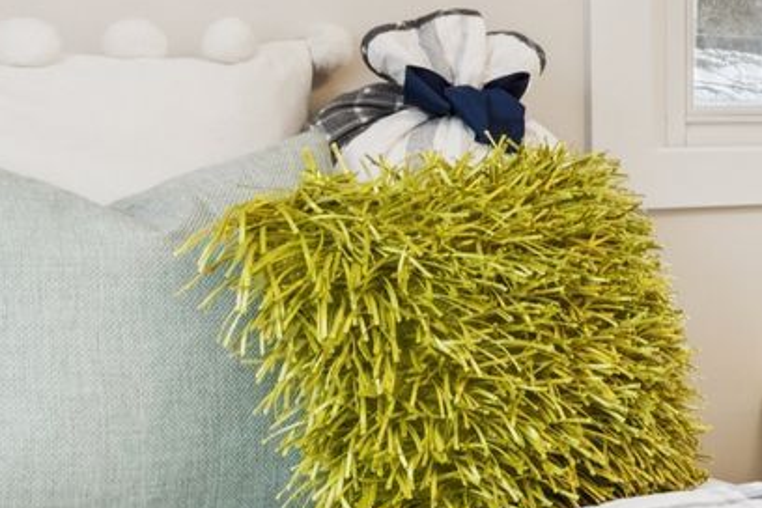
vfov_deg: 17.0
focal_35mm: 80
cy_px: 140
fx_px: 1693
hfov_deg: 18.2
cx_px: 1479
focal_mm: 17
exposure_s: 1/60
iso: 400
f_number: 8
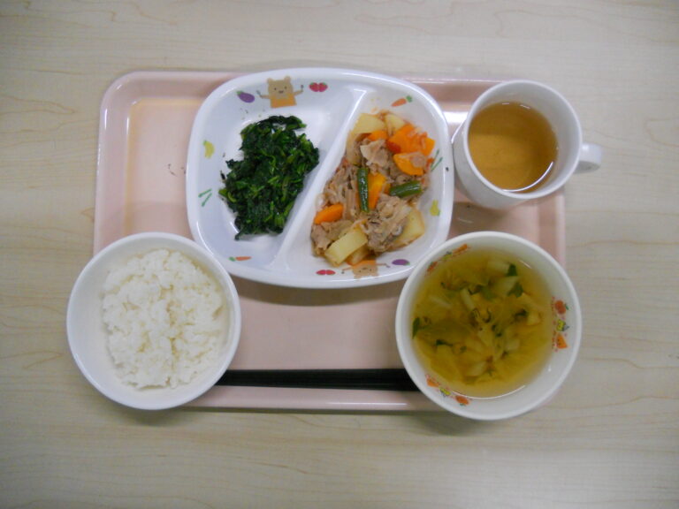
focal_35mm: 27
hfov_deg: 65.3
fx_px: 530
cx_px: 340
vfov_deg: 51.4
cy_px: 254
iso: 400
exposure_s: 1/125
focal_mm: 4.9
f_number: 3.2
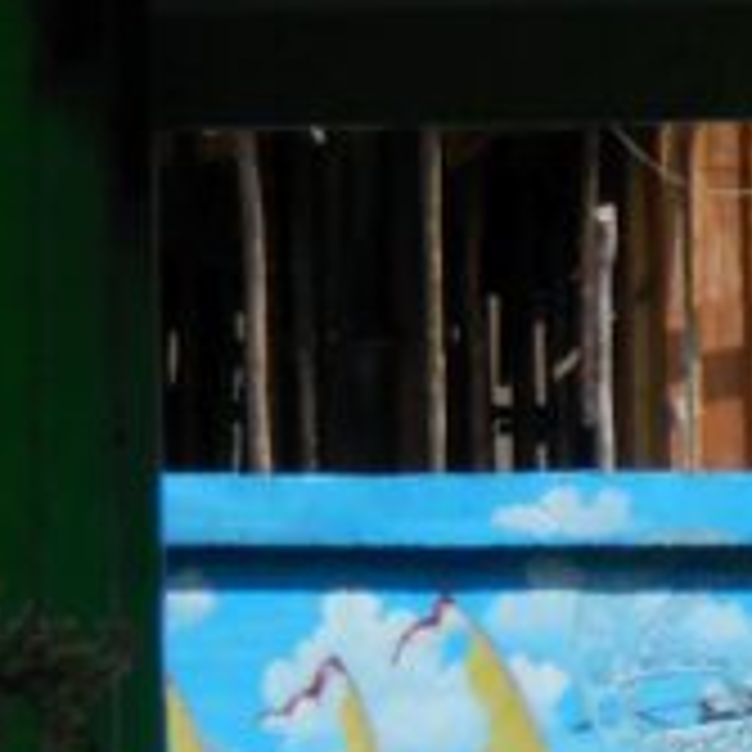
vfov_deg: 2.8
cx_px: 851
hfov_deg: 2.8
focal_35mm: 634
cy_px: 887
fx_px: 15582
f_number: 6.5
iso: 125
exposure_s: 1/500
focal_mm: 27.6
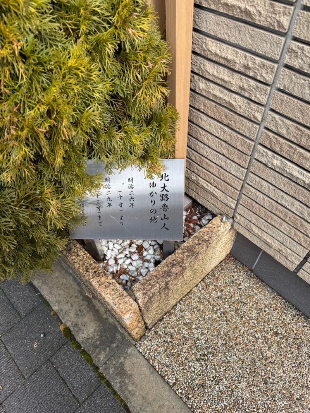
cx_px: 155
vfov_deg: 71.6
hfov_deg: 56.8
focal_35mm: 24
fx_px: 287
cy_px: 206
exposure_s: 1/782
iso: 80
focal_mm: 6.76
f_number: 1.78
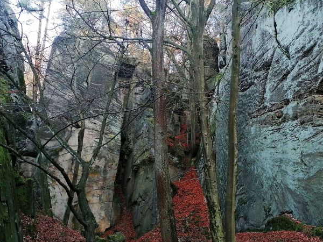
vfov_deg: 32.2
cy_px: 119
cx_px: 223
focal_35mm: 45
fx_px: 420
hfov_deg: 41.4
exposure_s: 1/50
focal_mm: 4.75
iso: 80
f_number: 1.8
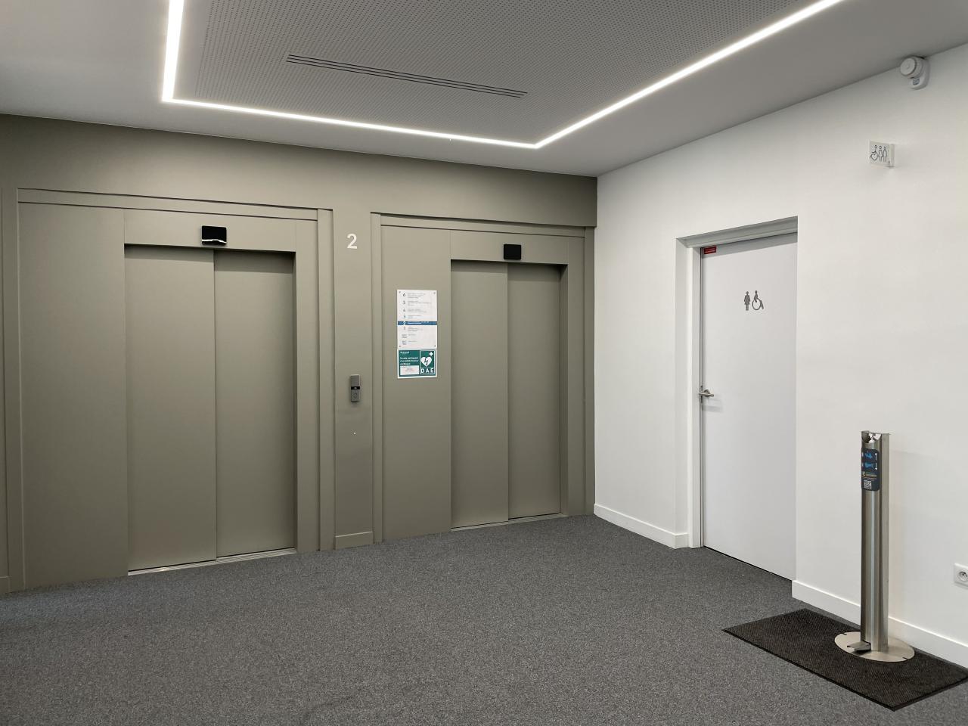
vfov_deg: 53.1
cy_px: 363
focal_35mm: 26
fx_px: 727
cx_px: 484
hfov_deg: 67.3
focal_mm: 4.2
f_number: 1.6
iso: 80
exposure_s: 1/97
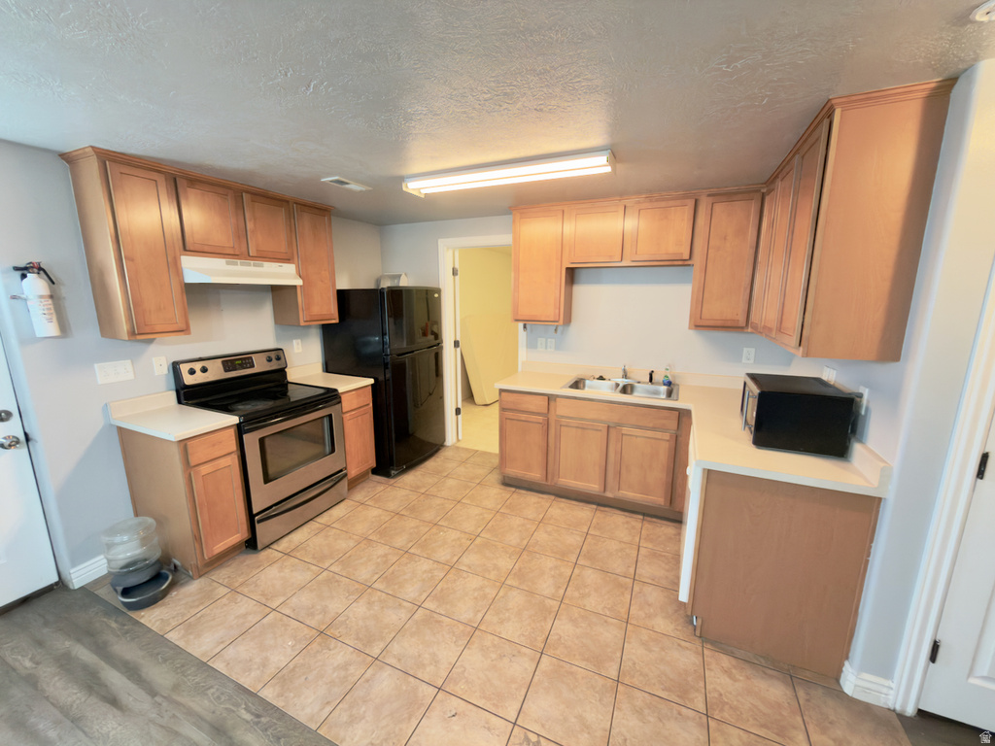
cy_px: 373
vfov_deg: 85.7
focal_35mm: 14
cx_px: 498
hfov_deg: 102.1
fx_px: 402
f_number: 2.2
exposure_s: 1/30
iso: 320
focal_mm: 2.22
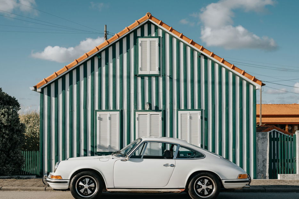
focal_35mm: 55
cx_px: 143
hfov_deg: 36.3
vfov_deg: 24.6
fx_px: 457
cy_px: 106
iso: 100
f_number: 2.8
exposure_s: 1/4000
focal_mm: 50
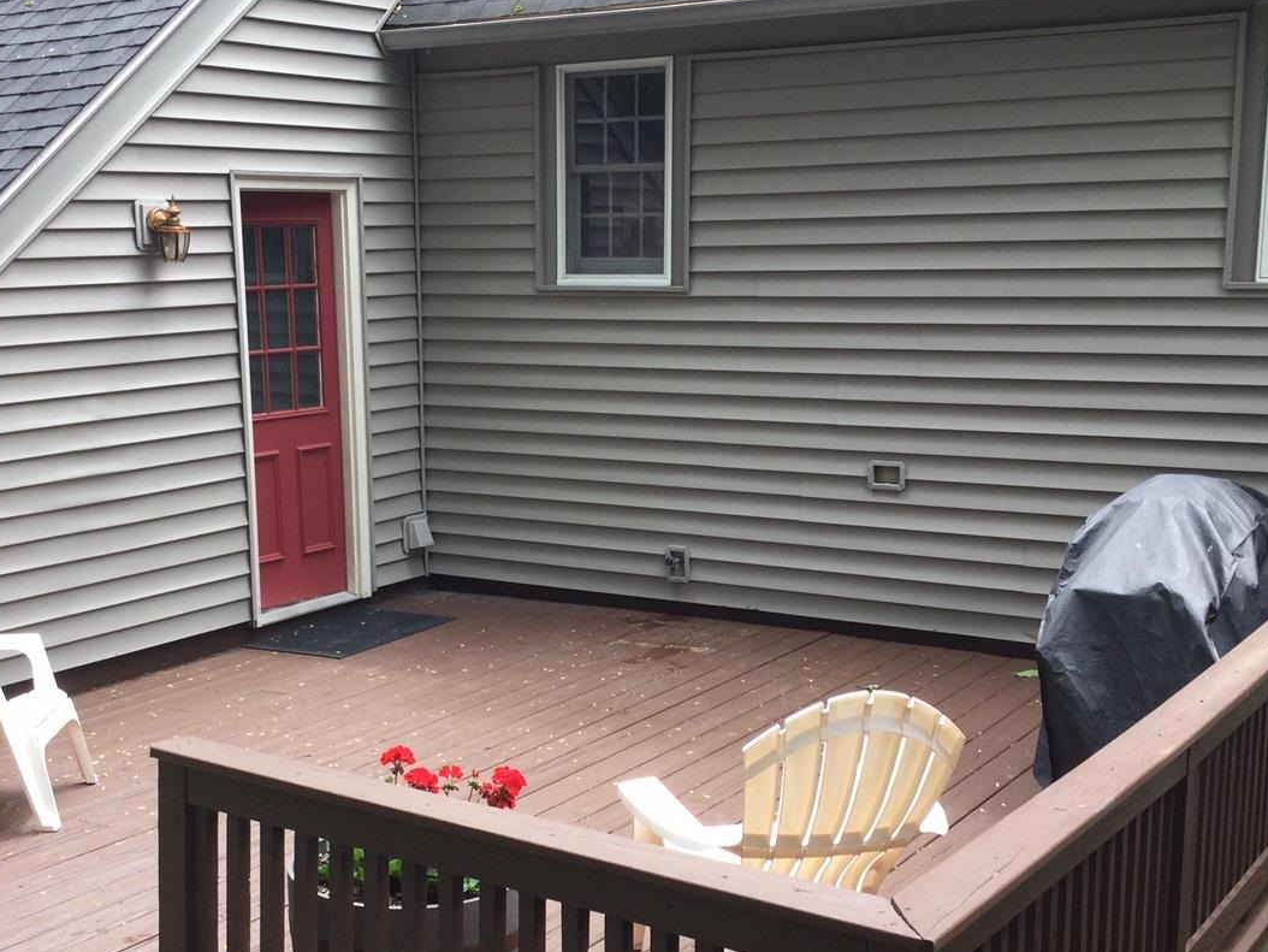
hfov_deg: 39.6
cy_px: 589
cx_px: 549
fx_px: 1759
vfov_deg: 30.2
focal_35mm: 48
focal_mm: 3.3
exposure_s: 1/207
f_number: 2.4
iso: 25
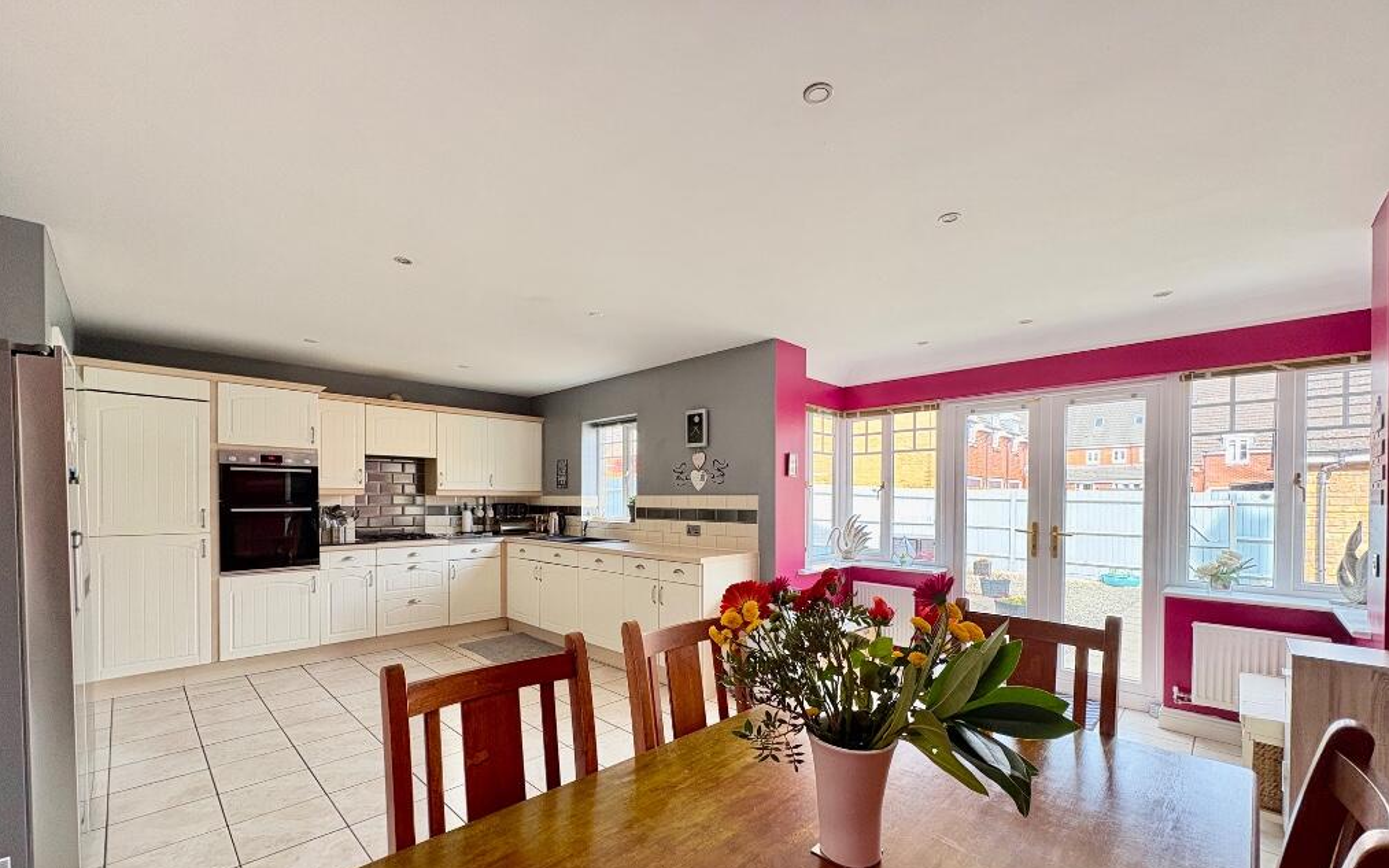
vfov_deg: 74.3
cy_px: 503
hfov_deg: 101.5
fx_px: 568
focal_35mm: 15
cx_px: 692
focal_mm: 2.22
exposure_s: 1/73
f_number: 2.2
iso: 250
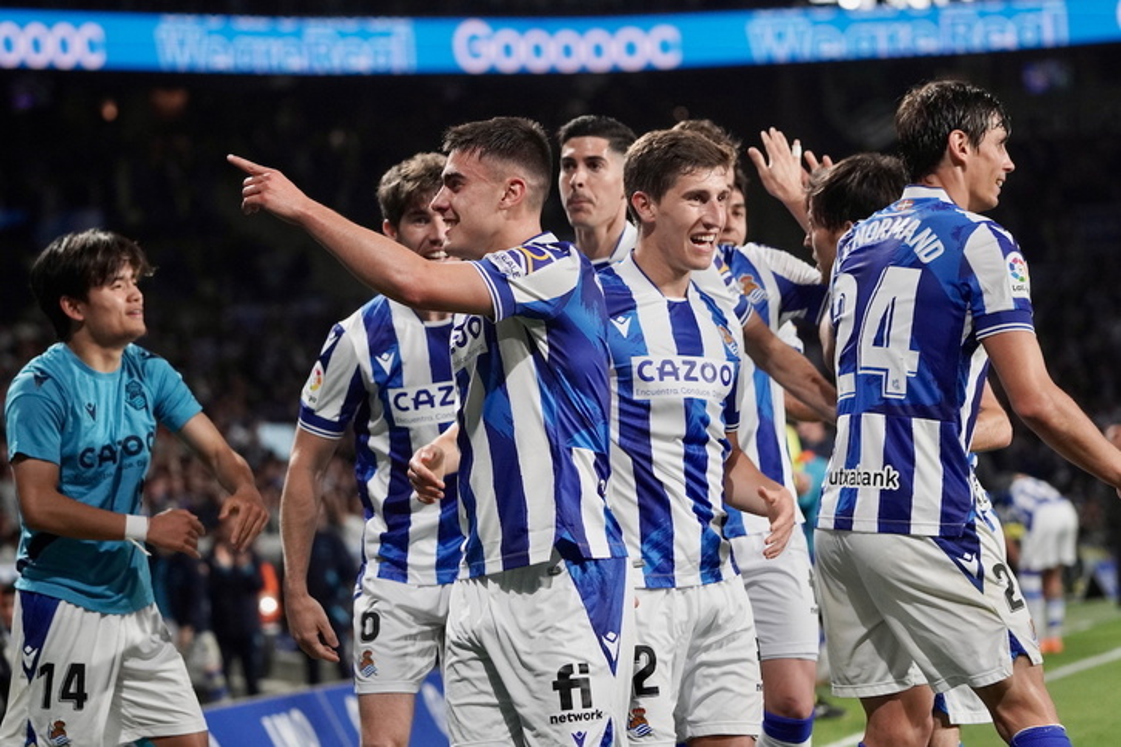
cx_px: 560
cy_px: 374
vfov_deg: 7.0
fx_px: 6072
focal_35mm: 195
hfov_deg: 10.5
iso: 1600
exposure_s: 1/1000
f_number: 4
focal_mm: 130
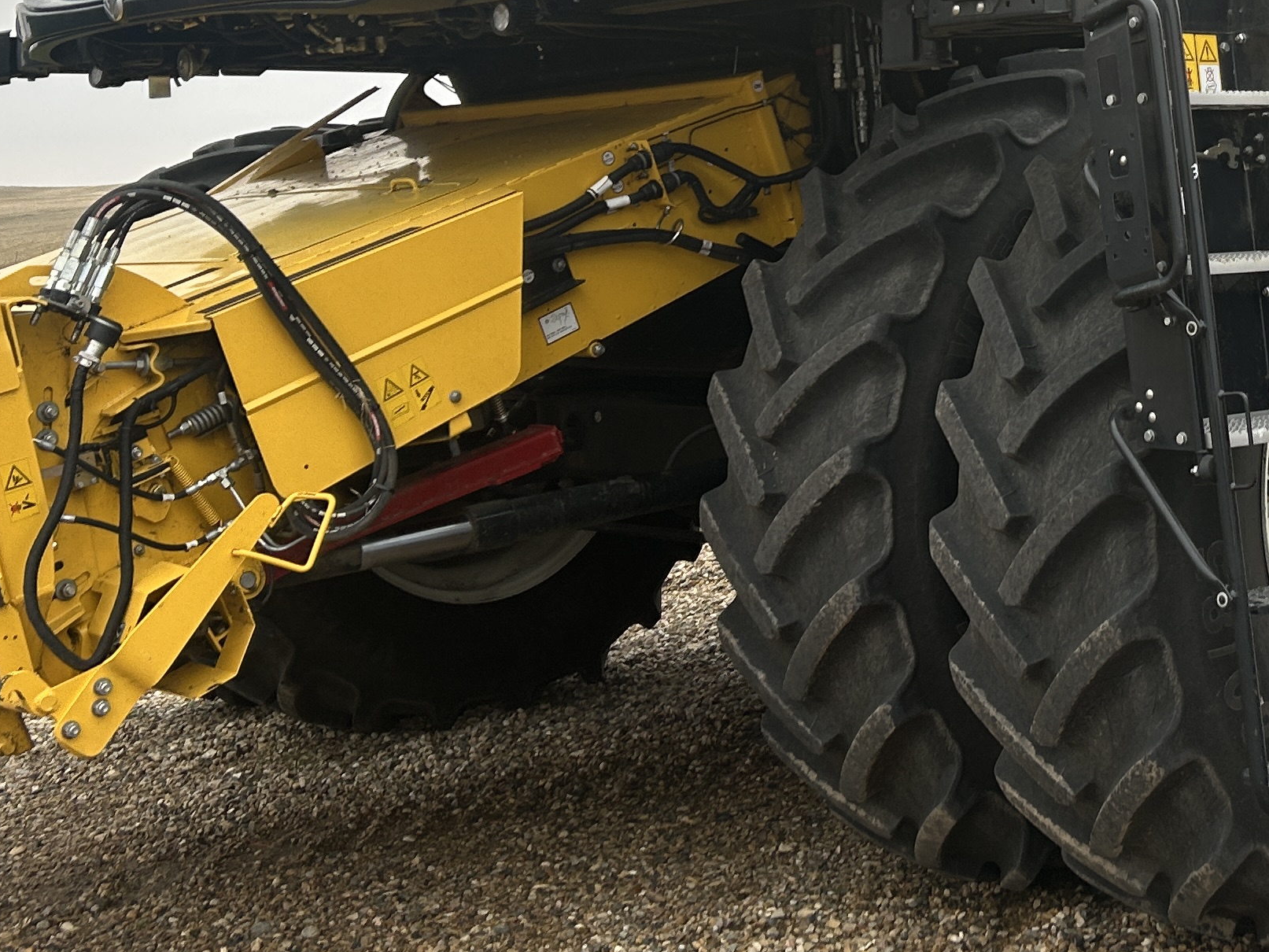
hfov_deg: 28.5
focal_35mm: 65
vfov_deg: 22.2
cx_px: 1185
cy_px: 155
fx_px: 2383
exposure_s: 1/135
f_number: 1.5
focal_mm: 5.7
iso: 32
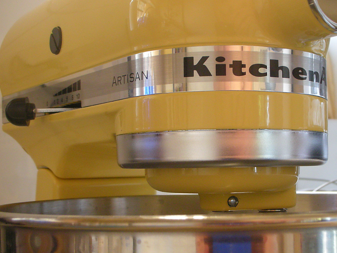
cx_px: 212
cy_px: 149
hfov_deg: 31.5
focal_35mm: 61
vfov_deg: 24.0
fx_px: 594
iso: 200
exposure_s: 1/8.3
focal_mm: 7.7
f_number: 3.2
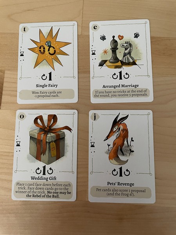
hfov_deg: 53.1
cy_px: 118
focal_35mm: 26
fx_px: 176
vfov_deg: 67.3
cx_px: 88
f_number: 1.6
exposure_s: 1/30
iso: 500
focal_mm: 4.2
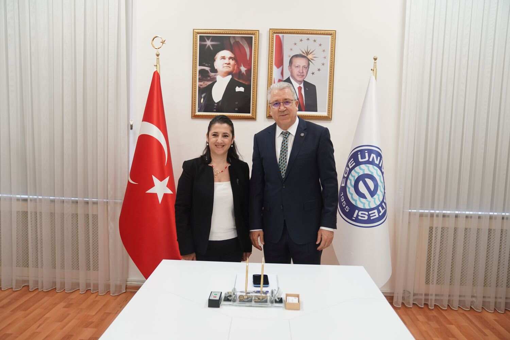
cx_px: 255
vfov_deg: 45.0
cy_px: 170
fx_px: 411
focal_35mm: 29
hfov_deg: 63.7
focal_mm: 29
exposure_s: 1/125
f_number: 3.2
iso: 1600
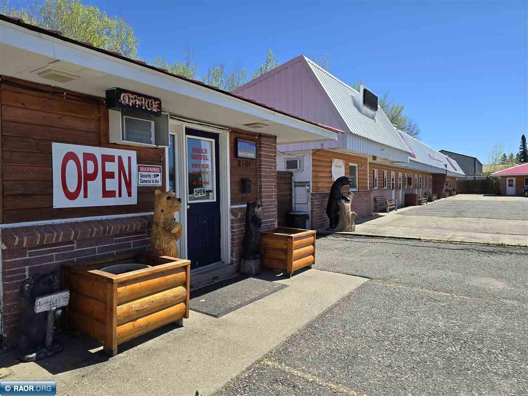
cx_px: 264
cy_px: 198
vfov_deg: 58.9
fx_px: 351
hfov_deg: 73.9
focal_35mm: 23
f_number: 1.7
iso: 12
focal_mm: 6.3
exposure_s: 1/696
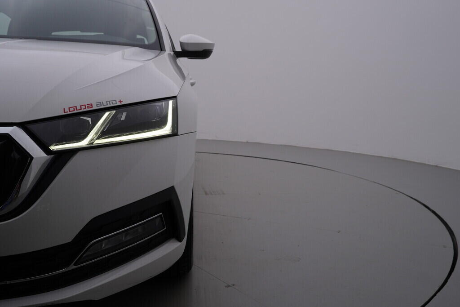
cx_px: 230
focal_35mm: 36
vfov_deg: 36.9
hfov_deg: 53.1
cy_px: 154
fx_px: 460
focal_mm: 24
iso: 125
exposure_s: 1/160
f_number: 5.6
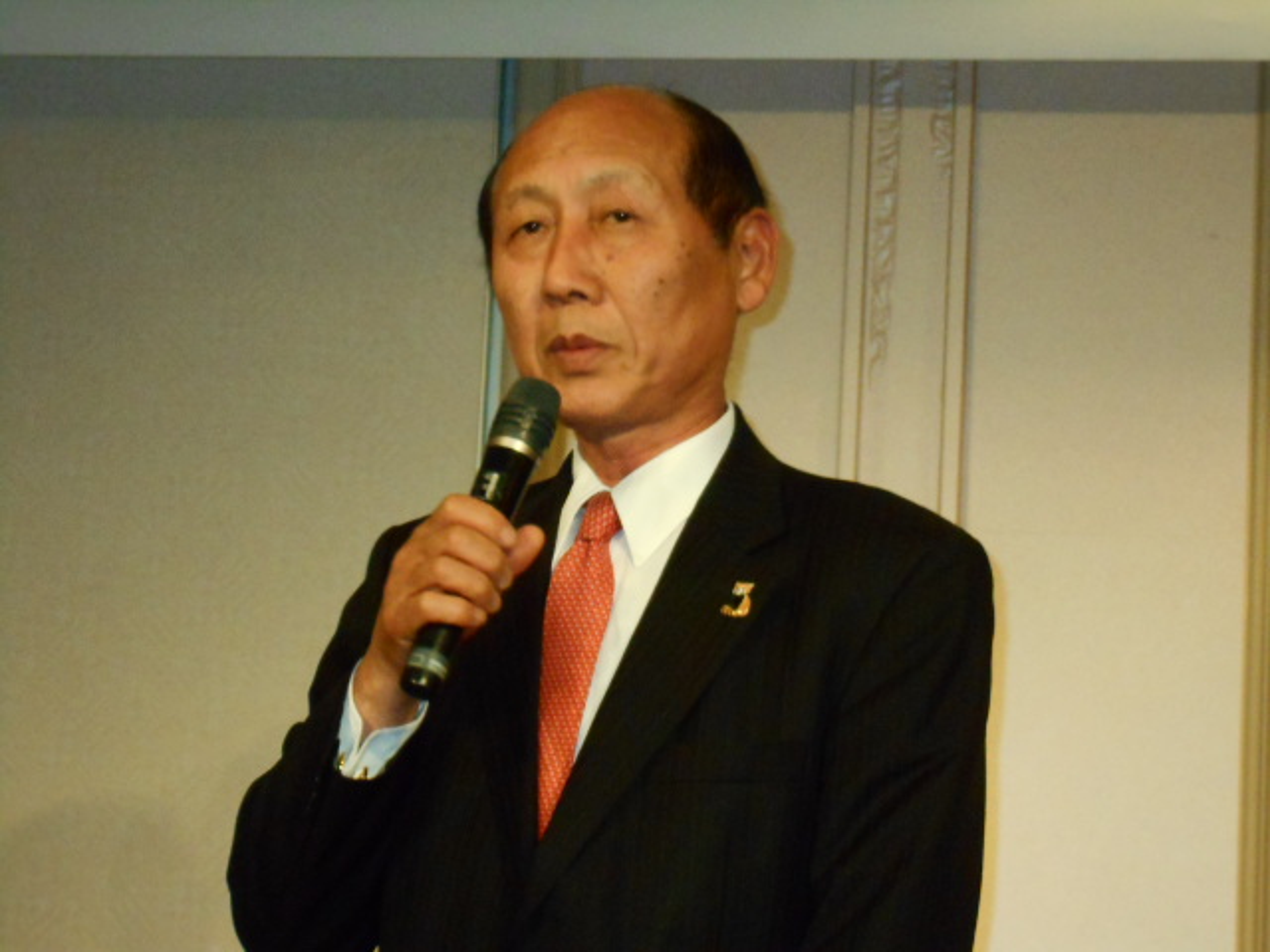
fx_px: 4769
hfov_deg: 15.2
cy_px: 476
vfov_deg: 11.4
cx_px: 635
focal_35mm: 130
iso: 800
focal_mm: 23
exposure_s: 1/60
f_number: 6.5
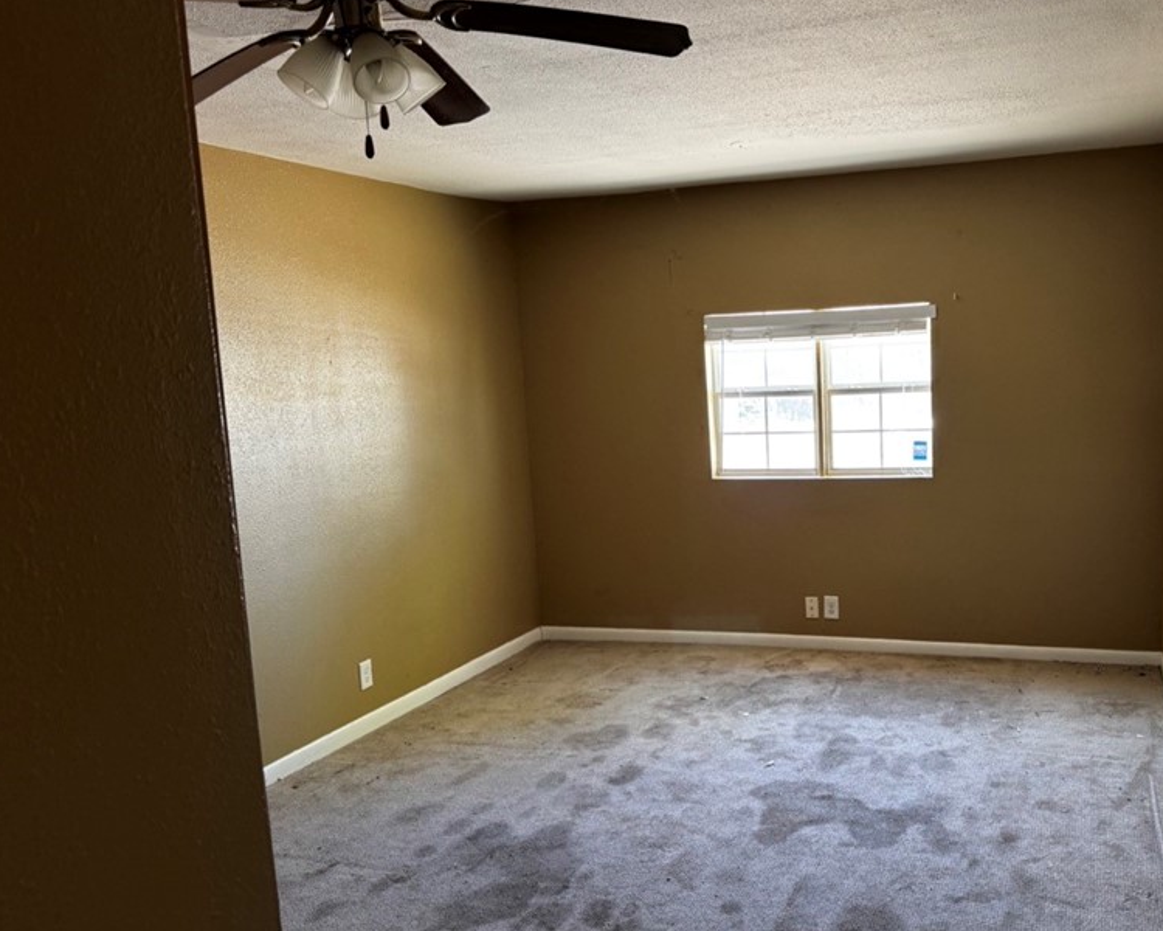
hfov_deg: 54.8
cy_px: 535
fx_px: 1101
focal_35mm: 32
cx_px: 749
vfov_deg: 45.7
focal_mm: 6.76
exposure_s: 1/60
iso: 250
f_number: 1.78
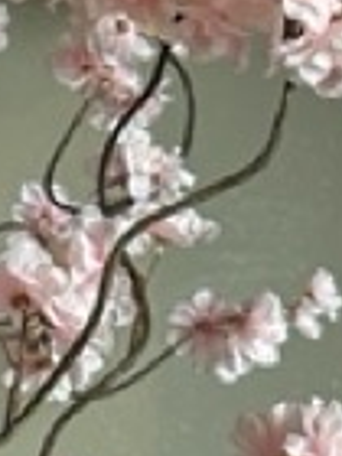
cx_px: -313
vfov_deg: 17.4
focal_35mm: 110
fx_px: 1449
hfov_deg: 12.1
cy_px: -26
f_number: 1.78
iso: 200
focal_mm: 6.86
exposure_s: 1/100
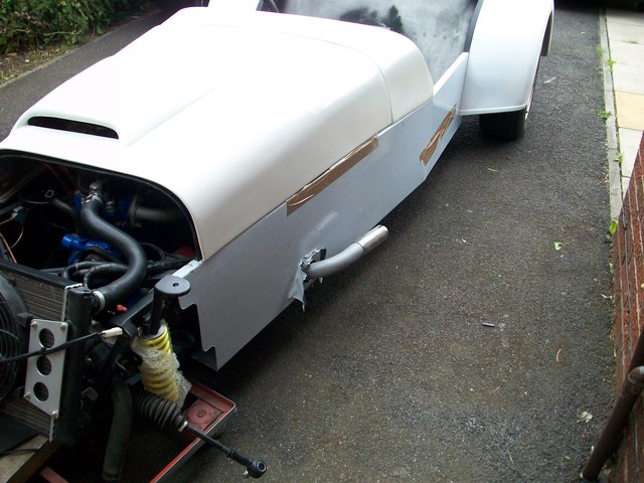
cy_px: 242
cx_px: 322
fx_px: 633
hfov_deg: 54.0
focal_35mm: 34
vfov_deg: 41.8
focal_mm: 5.7
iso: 131
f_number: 2.8
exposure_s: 1/60
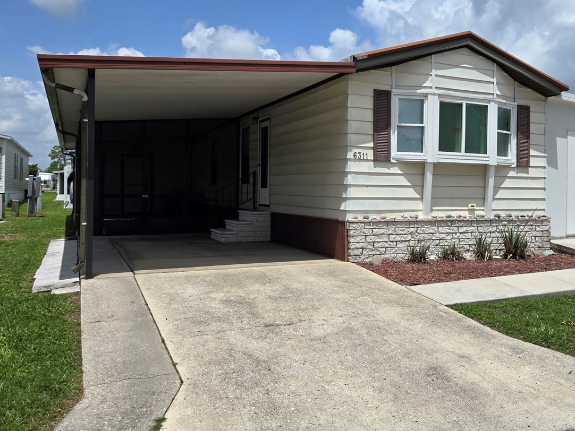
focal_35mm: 34
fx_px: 565
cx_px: 400
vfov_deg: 41.8
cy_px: 195
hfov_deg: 52.5
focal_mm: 5.4
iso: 25
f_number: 1.8
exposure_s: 1/3427
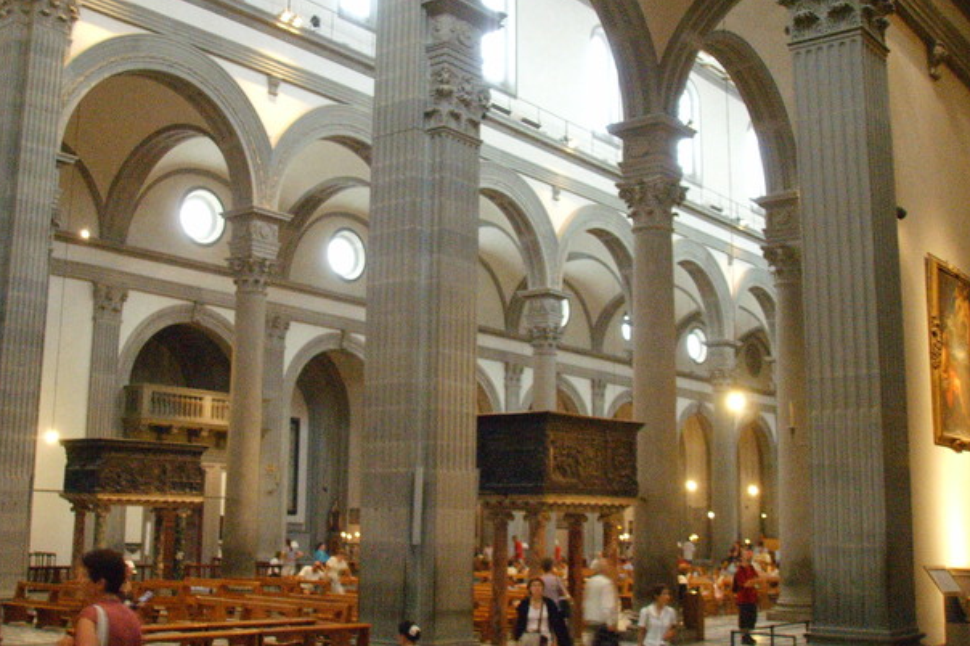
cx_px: 458
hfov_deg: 45.4
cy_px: 301
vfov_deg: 31.1
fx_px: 1158
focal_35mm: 43
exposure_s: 1/2
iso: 150
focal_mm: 6.6
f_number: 3.5
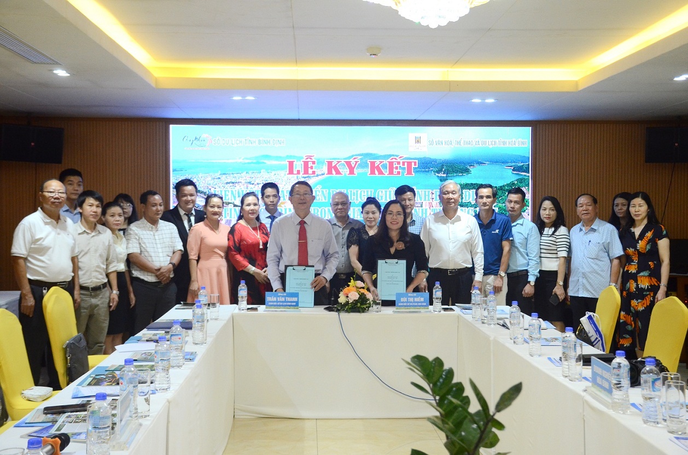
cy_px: 228
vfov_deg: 29.7
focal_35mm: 45
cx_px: 344
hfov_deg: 43.7
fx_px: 858
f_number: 5.6
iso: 1600
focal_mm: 30
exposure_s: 1/100
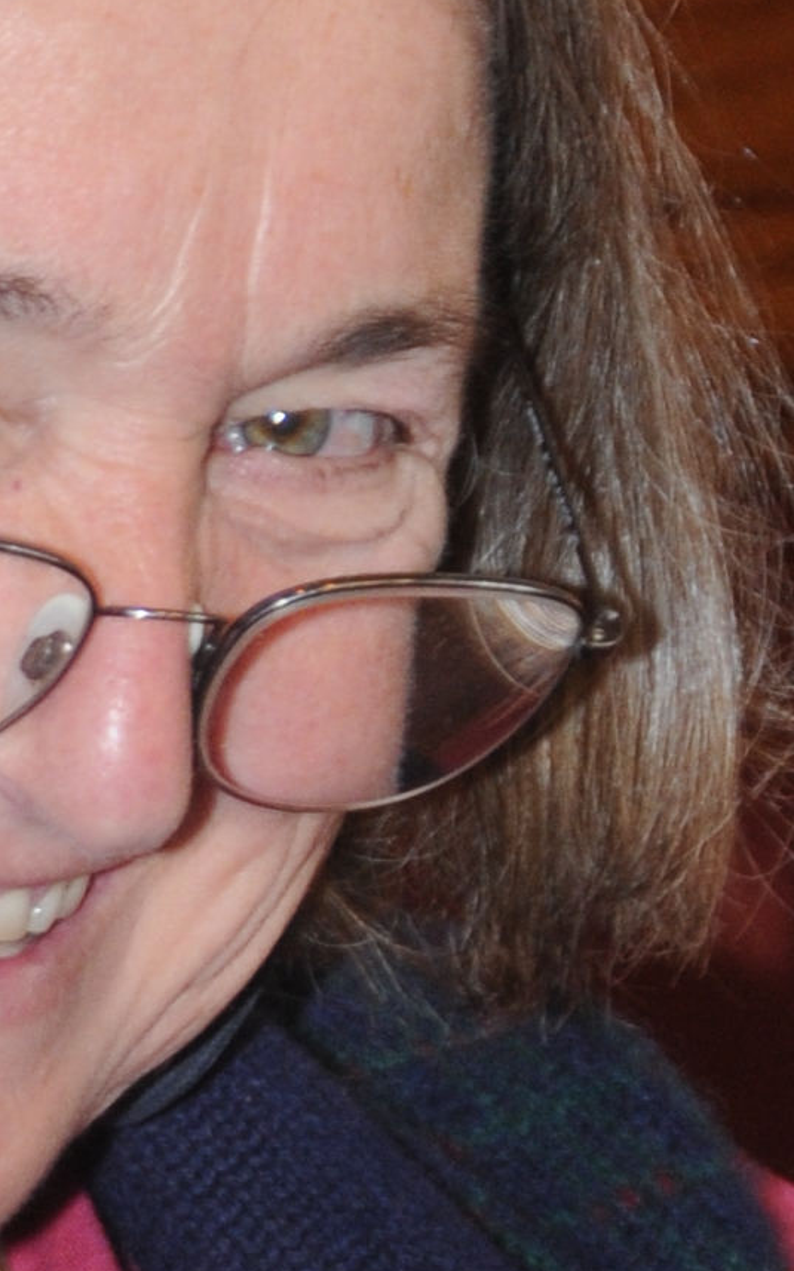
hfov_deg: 2.3
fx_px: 19858
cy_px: 1431
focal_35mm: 574
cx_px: 117
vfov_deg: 3.7
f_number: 5.6
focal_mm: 75
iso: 400
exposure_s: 1/60
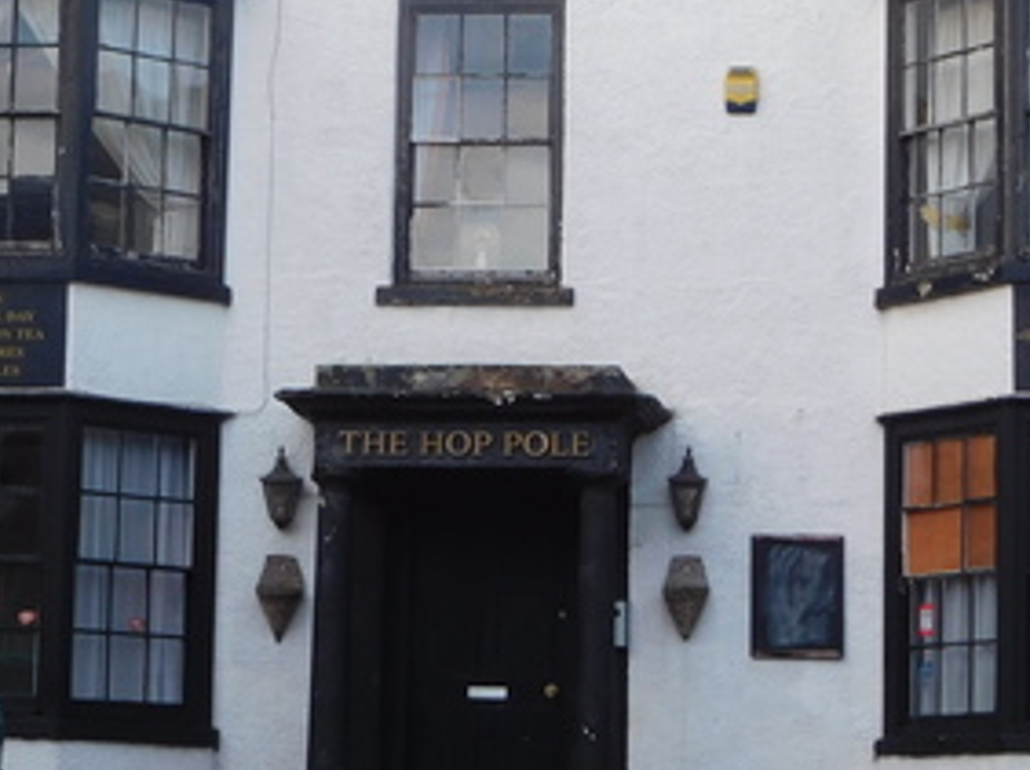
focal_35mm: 125
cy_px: 186
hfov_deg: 15.8
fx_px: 3716
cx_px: 559
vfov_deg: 11.8
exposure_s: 1/200
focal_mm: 9.8
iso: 125
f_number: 4.2
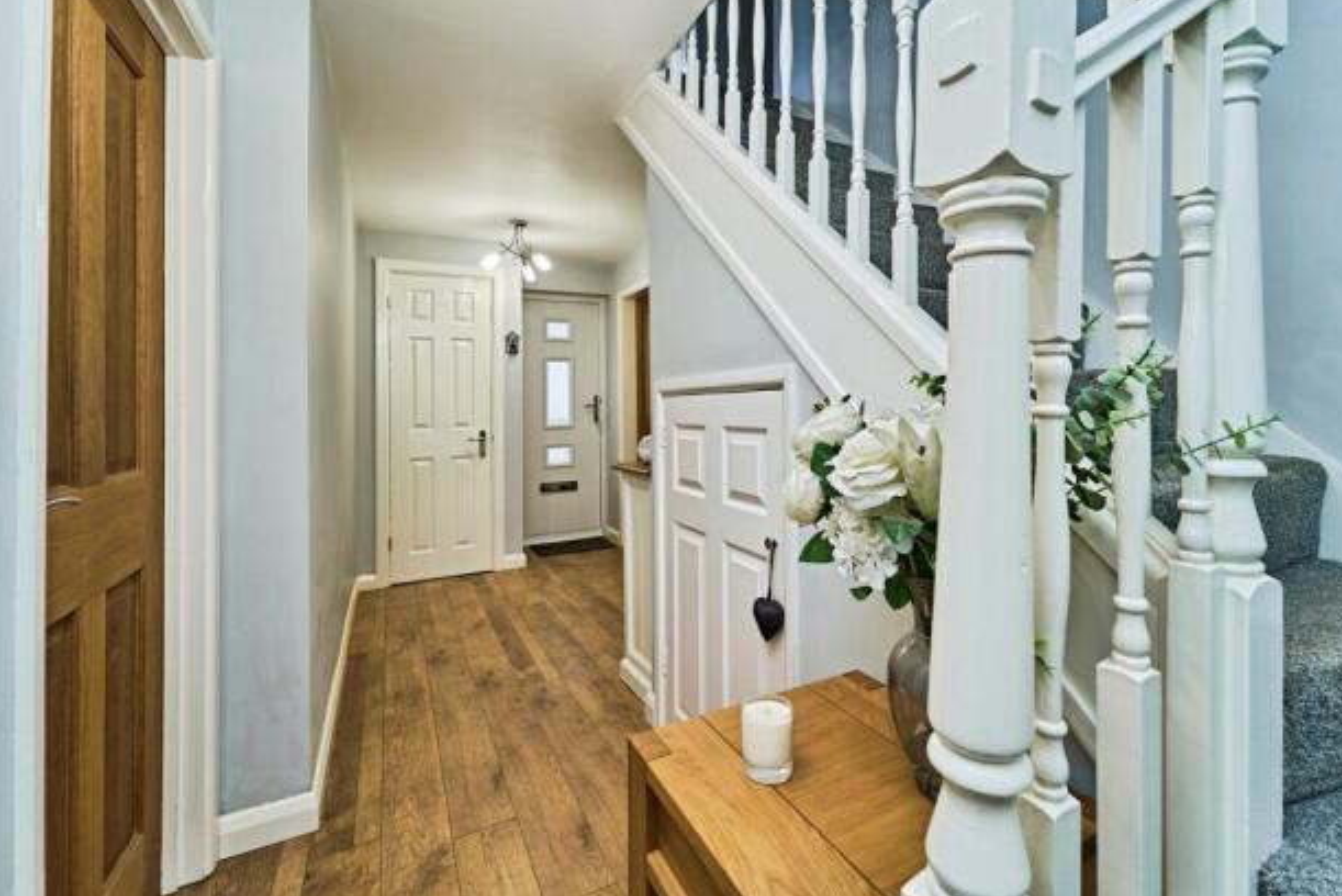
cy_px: 434
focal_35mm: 15
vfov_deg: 77.4
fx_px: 559
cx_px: 704
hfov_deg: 100.3
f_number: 8
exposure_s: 1/20
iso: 400
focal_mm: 14
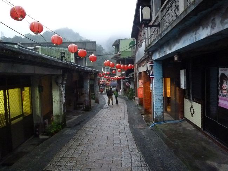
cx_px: 114
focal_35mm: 25
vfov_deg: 54.8
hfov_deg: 69.4
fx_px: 165
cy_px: 86
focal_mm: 4.5
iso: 800
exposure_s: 1/15
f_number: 2.8
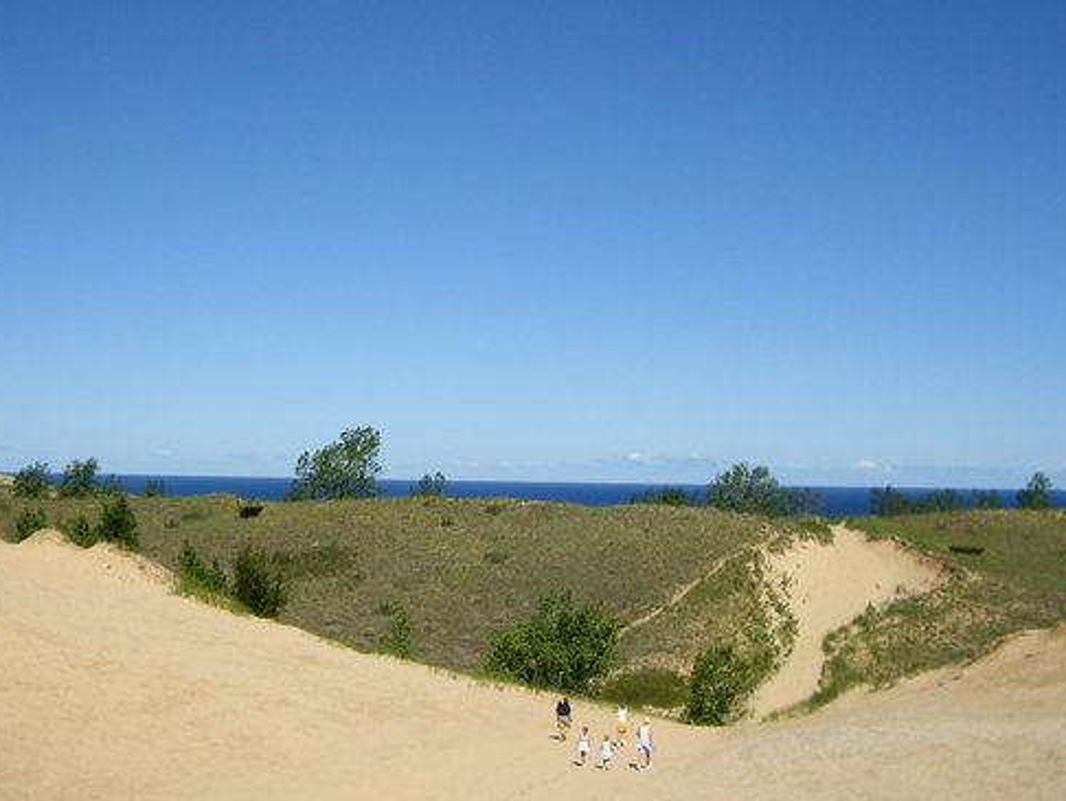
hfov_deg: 38.2
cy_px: 386
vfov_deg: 29.1
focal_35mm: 50
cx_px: 496
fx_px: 1541
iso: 50
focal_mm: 6.2
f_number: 4.3
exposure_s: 1/640
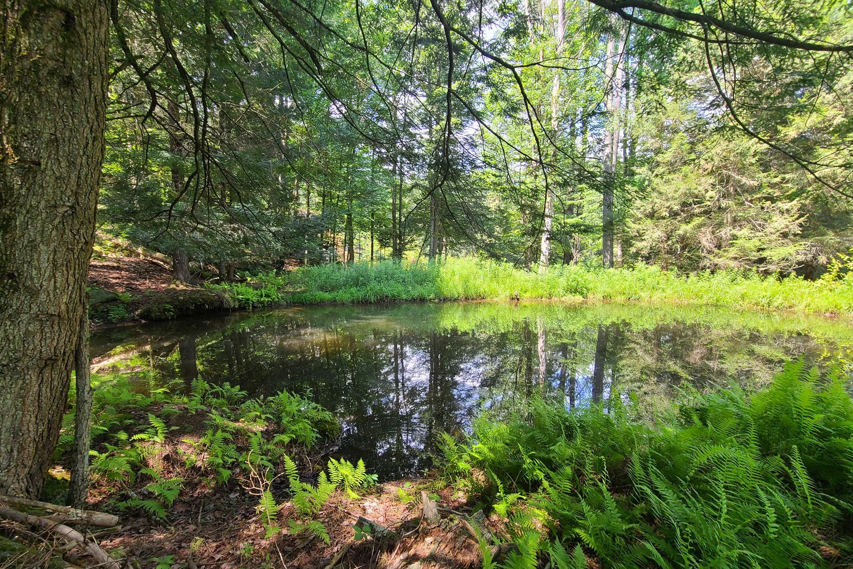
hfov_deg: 104.2
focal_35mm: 14
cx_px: 414
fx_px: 332
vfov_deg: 81.1
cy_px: 304
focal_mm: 2.2
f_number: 2.2
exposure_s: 1/123
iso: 50
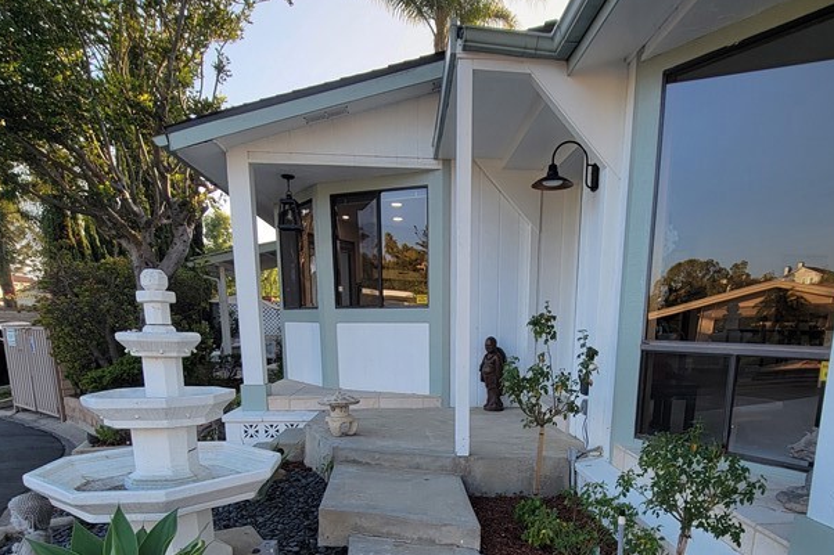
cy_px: 468
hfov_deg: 75.7
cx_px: 474
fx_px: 533
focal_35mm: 23
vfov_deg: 50.6
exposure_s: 1/388
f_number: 2.2
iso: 50
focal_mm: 2.2
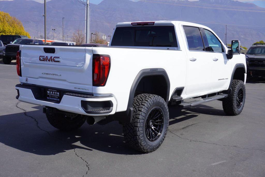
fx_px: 309
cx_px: 132
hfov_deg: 46.4
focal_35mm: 42
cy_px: 88
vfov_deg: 31.9
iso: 100
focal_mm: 28
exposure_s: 1/160
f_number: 11
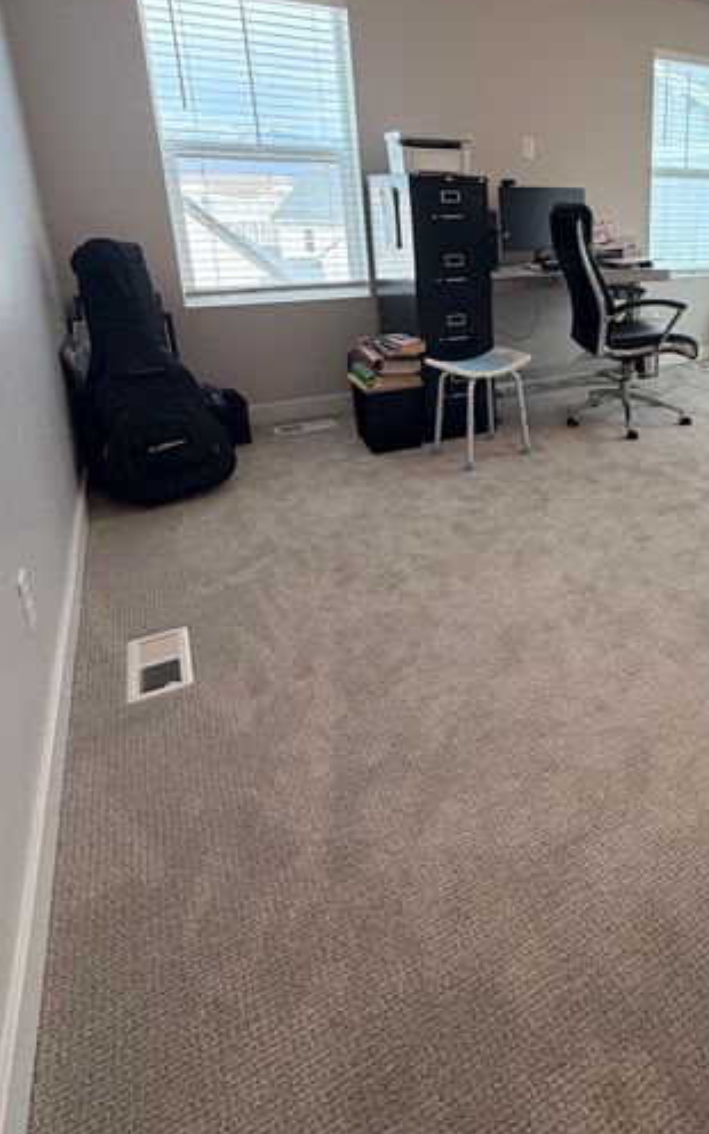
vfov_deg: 75.4
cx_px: 622
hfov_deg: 48.1
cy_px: 407
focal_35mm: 23
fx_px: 711
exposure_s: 1/120
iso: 100
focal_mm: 2.22
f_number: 2.2
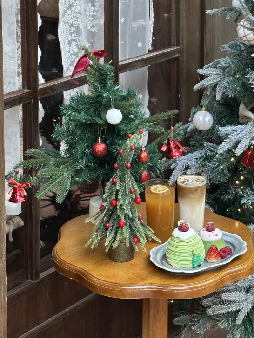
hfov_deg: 15.6
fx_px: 929
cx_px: 140
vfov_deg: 20.1
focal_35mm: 95
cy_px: 6
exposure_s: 1/50
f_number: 1.78
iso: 80
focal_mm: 6.86
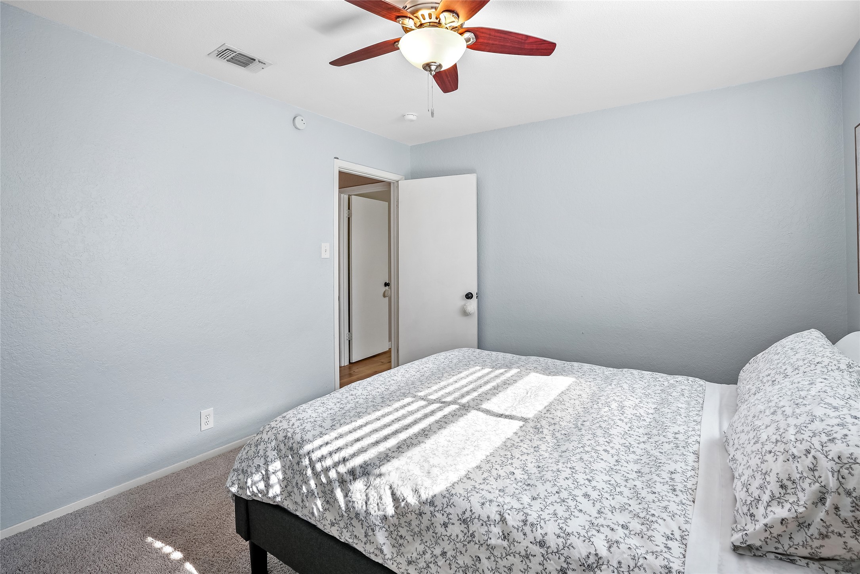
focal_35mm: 16
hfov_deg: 96.7
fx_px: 382
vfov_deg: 73.8
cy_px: 287
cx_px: 430
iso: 320
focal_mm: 16
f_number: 7.1
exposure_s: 1/30
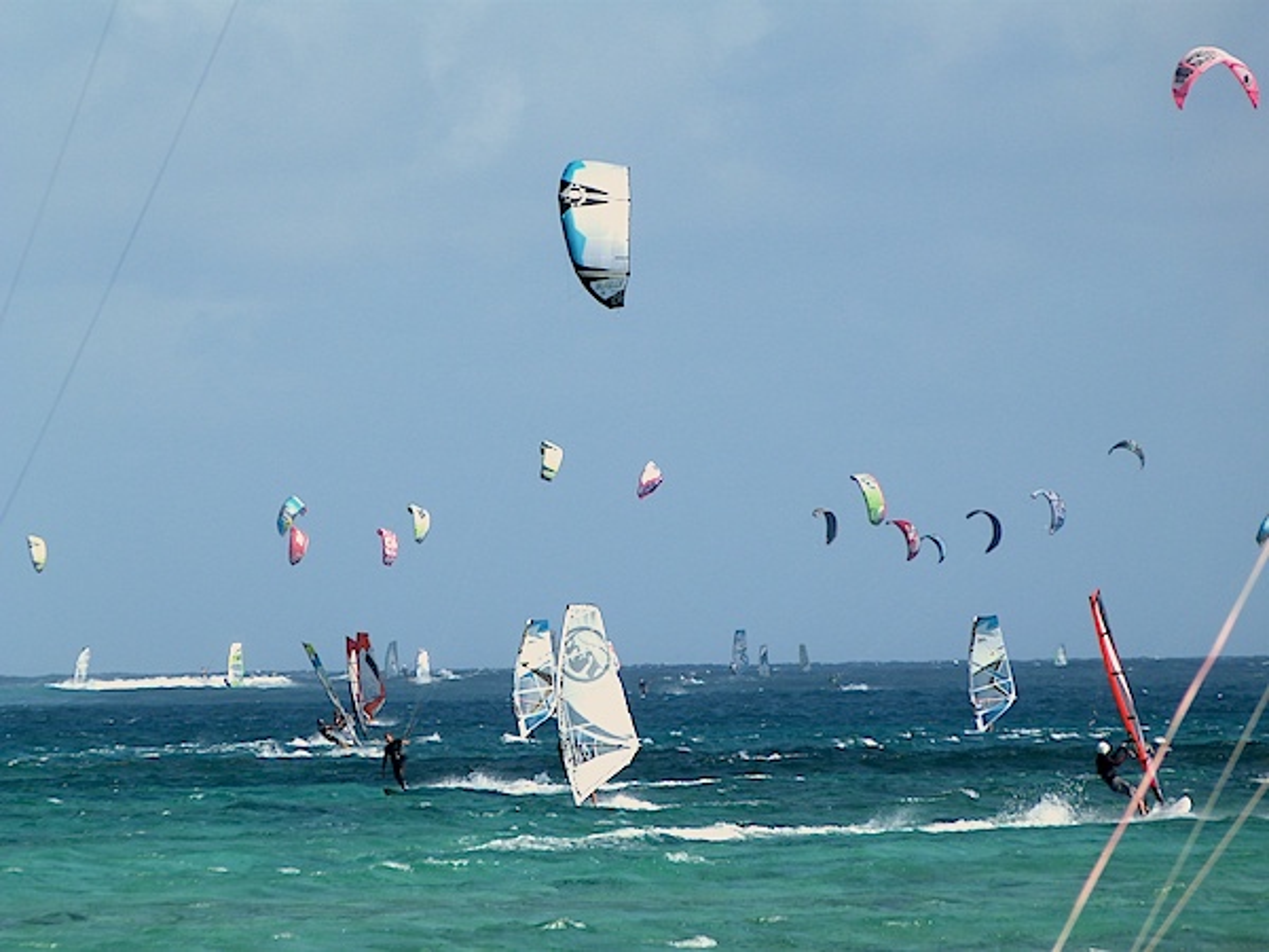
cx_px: 634
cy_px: 476
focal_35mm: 538
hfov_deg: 3.7
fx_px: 19723
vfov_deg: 2.8
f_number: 5.6
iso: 100
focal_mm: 96.8
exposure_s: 1/500
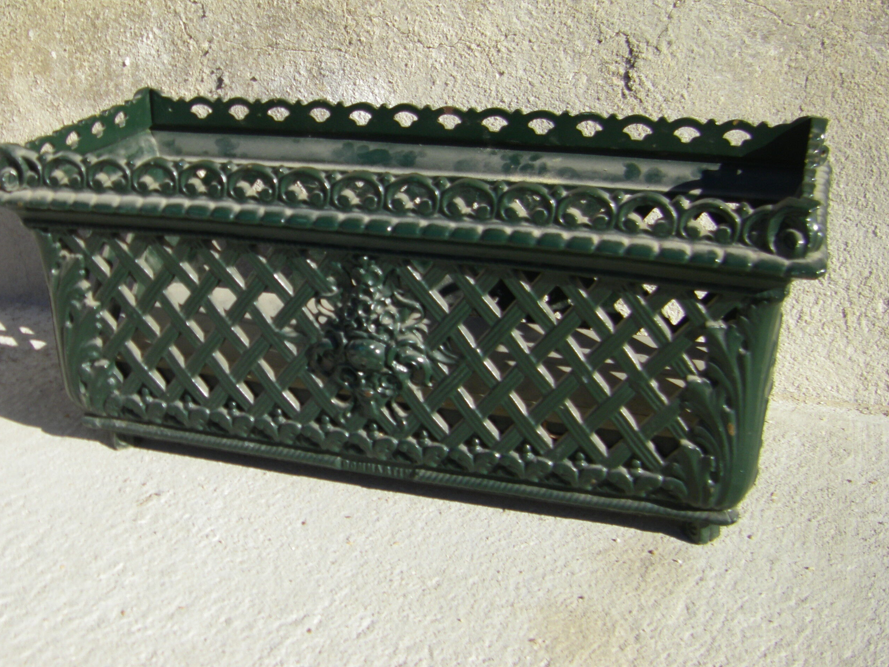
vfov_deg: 29.6
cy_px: 295
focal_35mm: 49
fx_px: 1258
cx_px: 339
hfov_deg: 38.7
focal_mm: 6.3
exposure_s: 1/160
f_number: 7
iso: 64
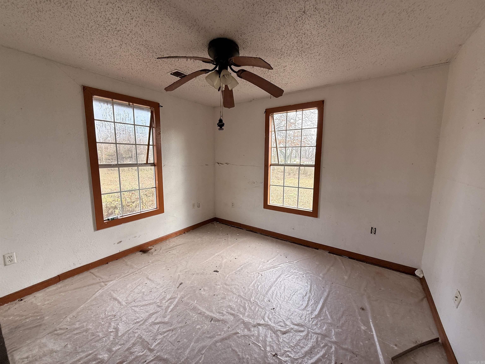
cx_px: 242
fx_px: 196
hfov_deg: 102.1
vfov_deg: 85.7
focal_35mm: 14
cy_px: 182
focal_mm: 2.22
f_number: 2.2
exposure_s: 1/100
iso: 64
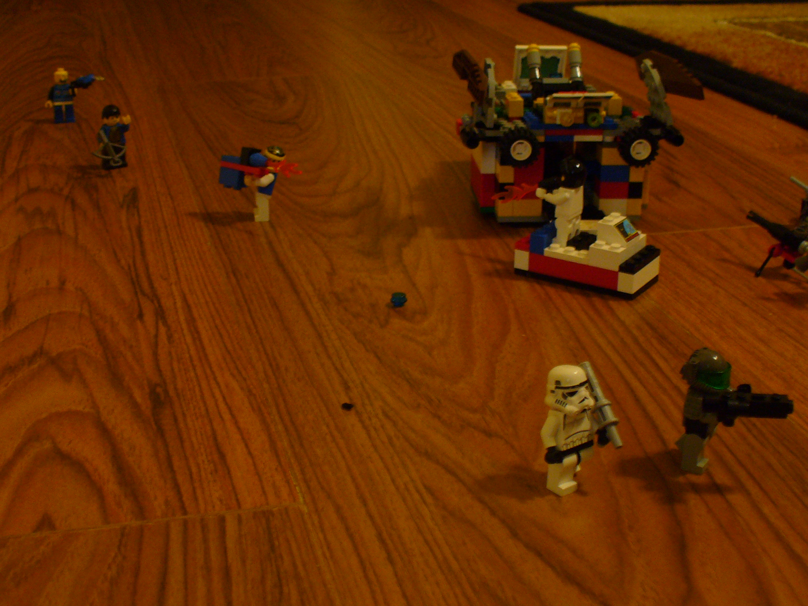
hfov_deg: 38.2
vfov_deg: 29.1
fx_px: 1167
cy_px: 303
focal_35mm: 50
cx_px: 404
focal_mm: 6.1
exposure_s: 1/8
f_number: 2.8
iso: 100
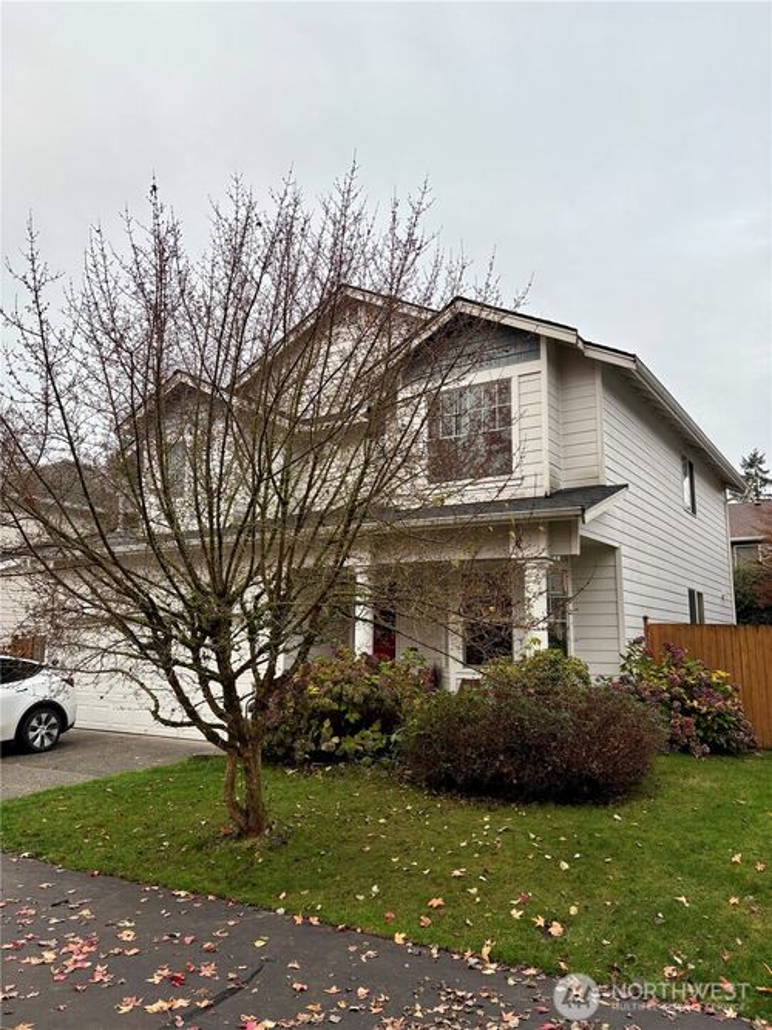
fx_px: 773
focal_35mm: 26
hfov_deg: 53.0
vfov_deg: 67.3
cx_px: 386
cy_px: 515
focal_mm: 5.96
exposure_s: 1/482
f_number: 1.6
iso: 50
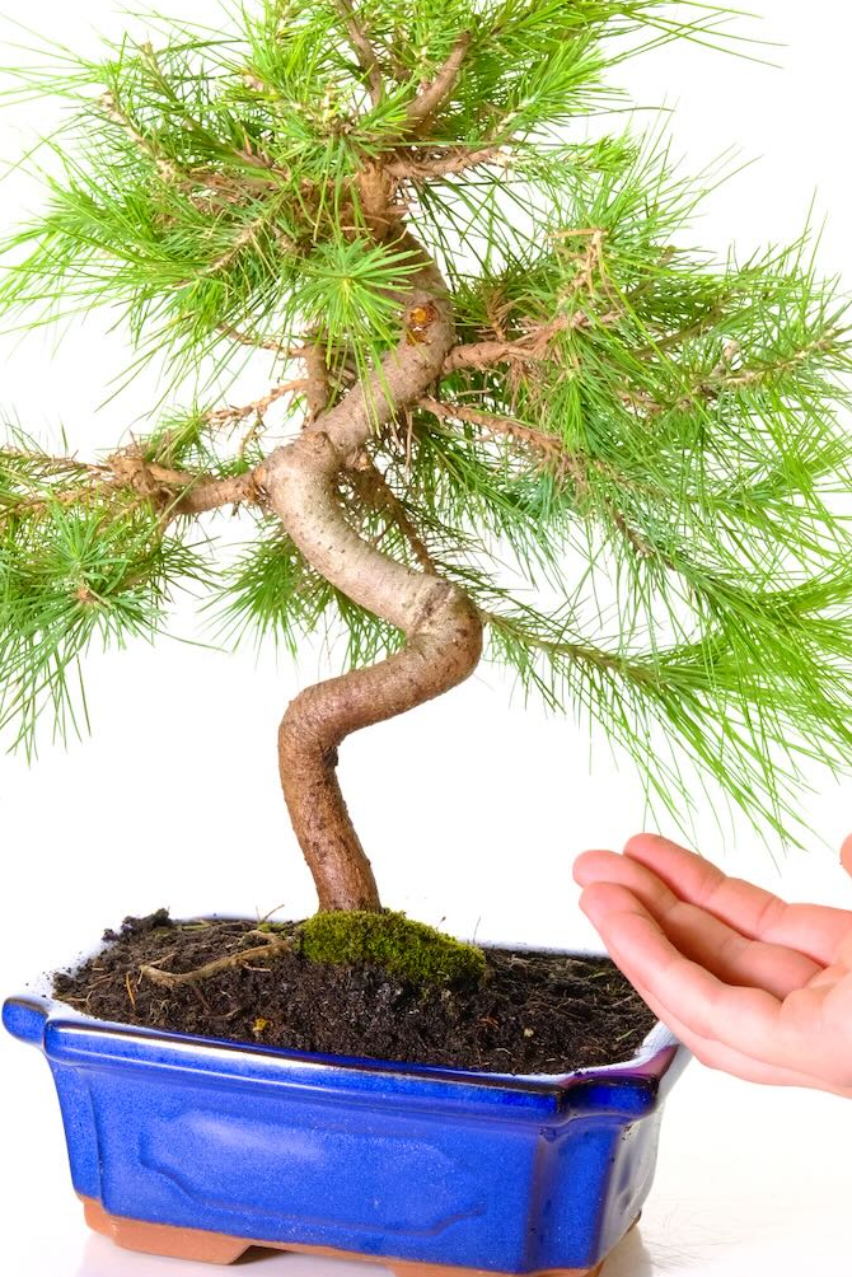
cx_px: 318
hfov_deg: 11.8
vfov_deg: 17.6
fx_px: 4115
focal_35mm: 116
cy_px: 502
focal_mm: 60.7
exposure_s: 1/15
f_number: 10
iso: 1600
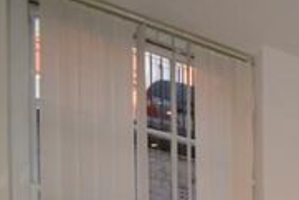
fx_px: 482
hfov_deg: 22.0
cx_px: 532
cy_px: 376
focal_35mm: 58
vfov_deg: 17.9
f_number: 4
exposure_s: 1/60
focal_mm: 10
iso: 100
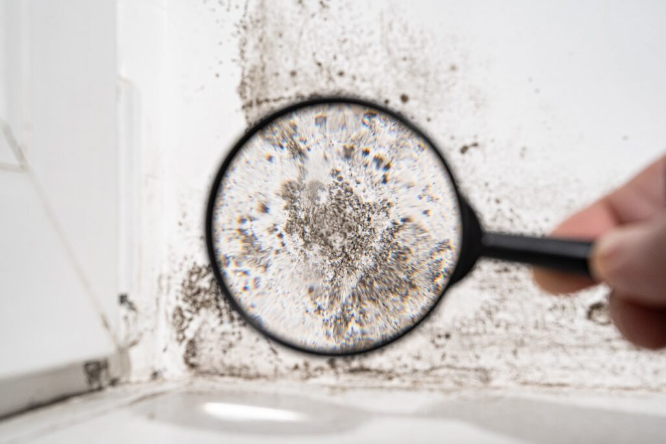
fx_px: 943
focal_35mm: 51
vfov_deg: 26.5
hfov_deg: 38.9
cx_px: 333
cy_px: 222
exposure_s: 1/160
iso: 1000
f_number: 11
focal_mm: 51
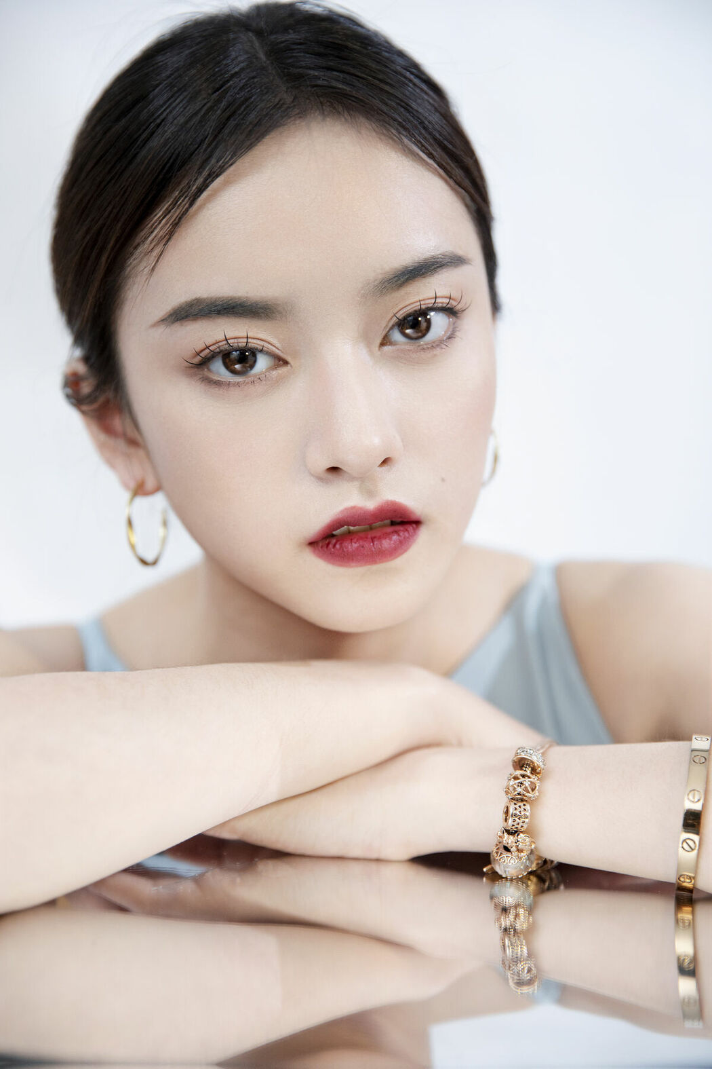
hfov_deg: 19.7
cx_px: 356
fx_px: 2047
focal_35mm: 69
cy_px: 534
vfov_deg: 29.2
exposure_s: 1/100
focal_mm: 70
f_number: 3.2
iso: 1250
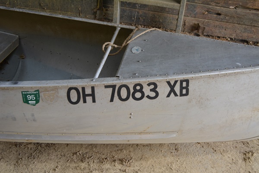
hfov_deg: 45.0
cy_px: 86
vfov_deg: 30.8
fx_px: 313
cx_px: 130
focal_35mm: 44
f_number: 4.5
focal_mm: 29
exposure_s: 1/60
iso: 560
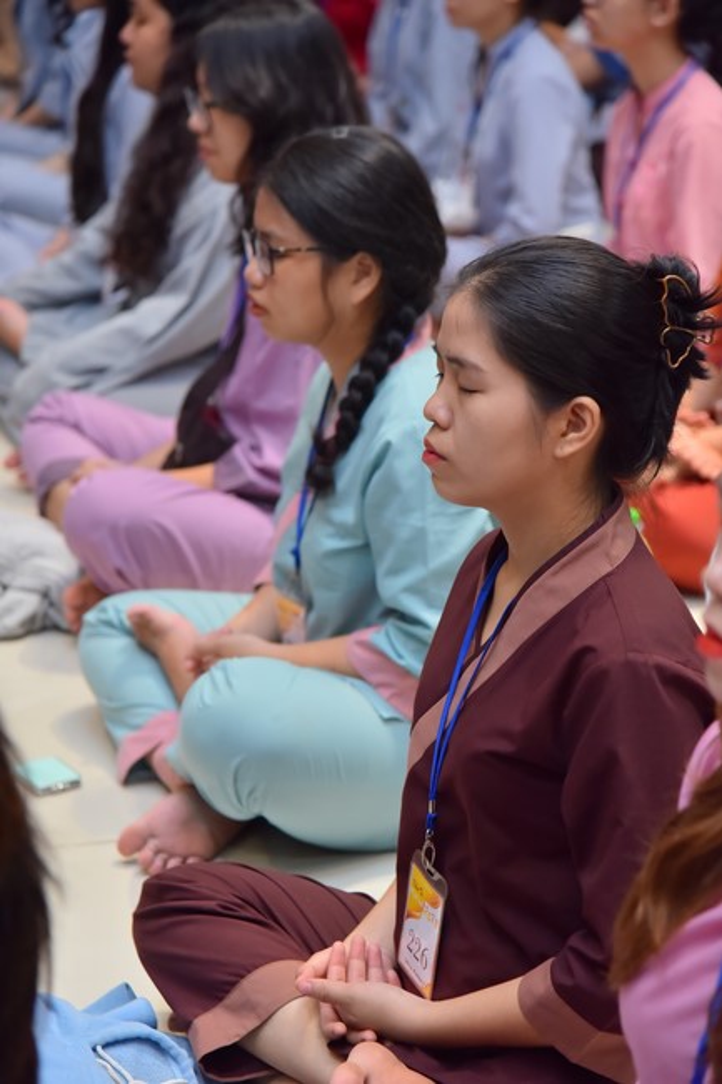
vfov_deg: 20.8
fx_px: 2950
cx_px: 361
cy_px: 542
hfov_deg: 14.0
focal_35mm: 98
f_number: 5
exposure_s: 1/160
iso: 1250
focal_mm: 98
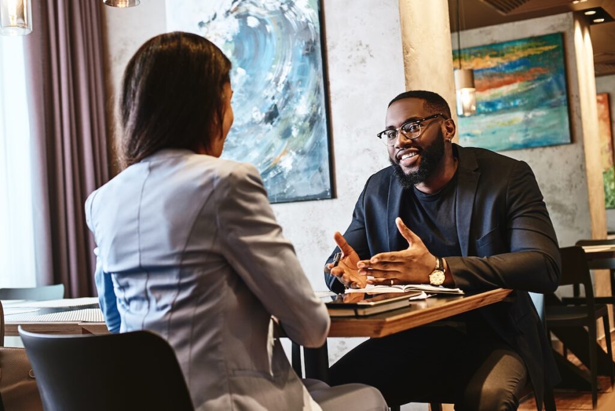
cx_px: 308
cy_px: 206
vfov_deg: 27.0
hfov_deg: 39.6
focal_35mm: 50
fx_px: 855
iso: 500
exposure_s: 1/60
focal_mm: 50
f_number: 4
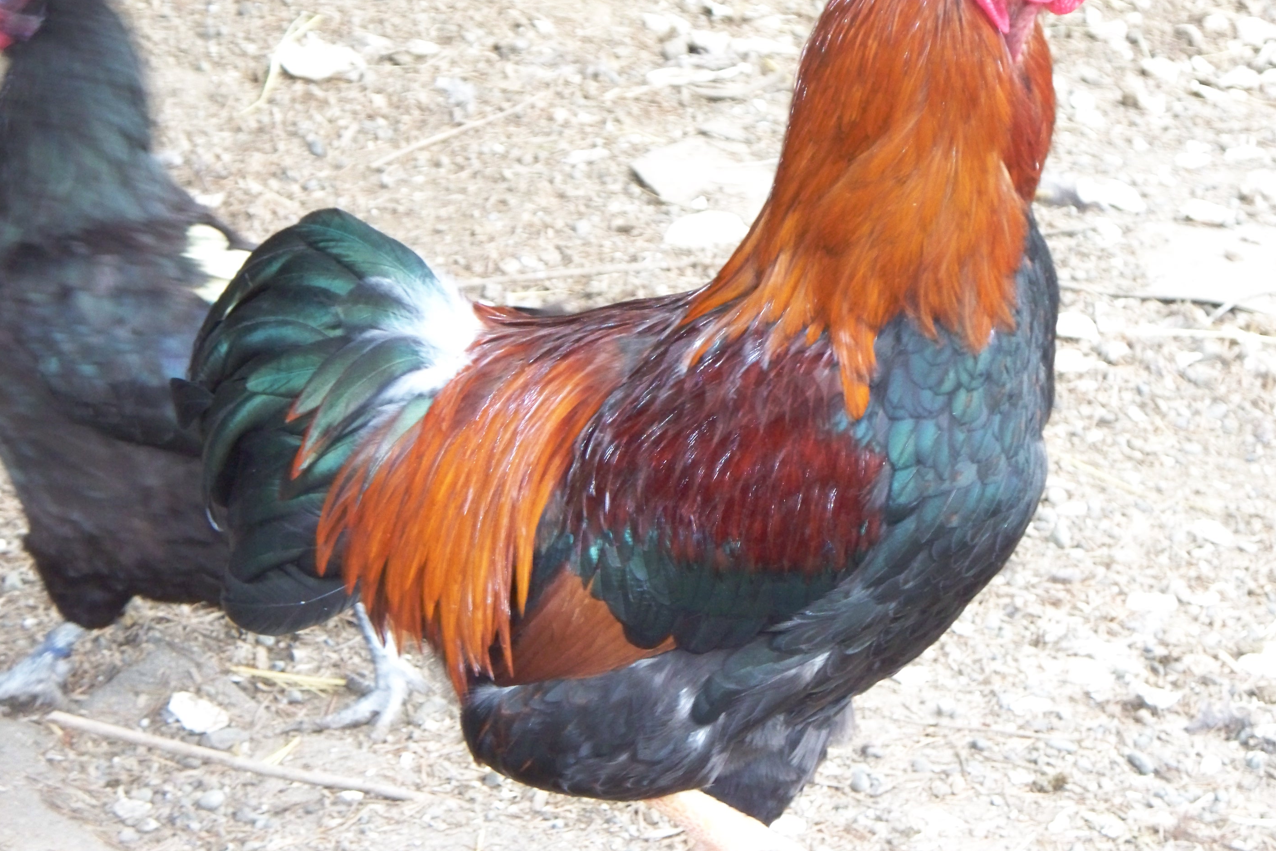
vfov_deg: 12.5
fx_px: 3899
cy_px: 396
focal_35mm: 110
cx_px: 640
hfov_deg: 18.6
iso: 400
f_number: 3.8
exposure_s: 1/100
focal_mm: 22.05
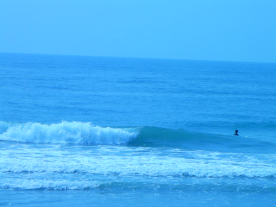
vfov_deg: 9.2
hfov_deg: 12.2
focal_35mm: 162
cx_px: 138
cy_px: 104
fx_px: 1292
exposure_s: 1/410
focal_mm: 27.1
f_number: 5.7
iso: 50
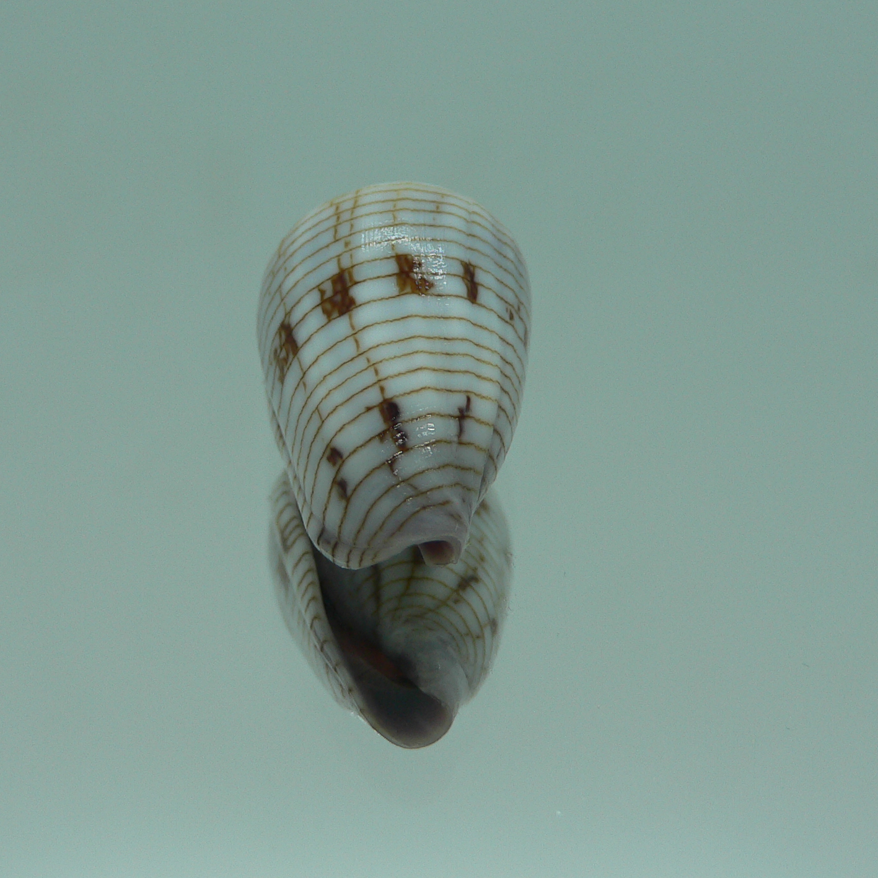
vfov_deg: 38.3
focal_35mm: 44
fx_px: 1263
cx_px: 387
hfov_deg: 38.3
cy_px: 411
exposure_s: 1/60
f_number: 2.8
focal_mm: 4.6
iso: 80
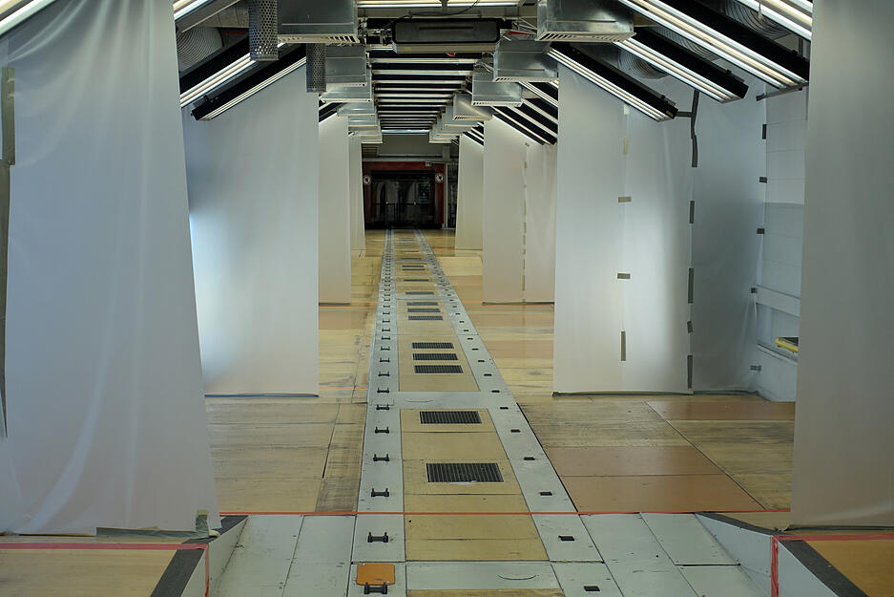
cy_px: 298
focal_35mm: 70
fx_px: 1738
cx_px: 447
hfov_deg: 28.8
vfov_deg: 19.5
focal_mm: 25.7
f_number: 2.8
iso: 125
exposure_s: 1/125
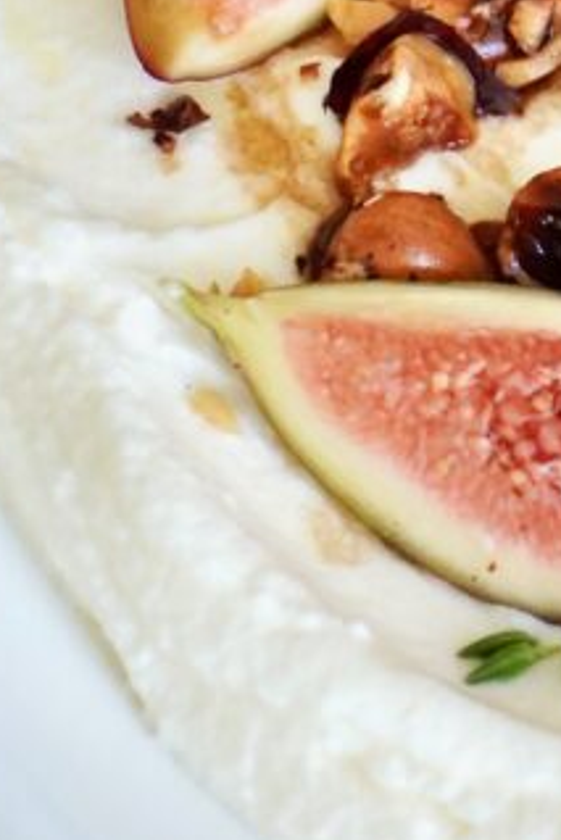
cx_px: 736
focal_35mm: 217
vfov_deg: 9.4
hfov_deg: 6.3
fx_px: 5057
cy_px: -92
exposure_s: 1/500
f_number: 5.6
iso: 2500
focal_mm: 45
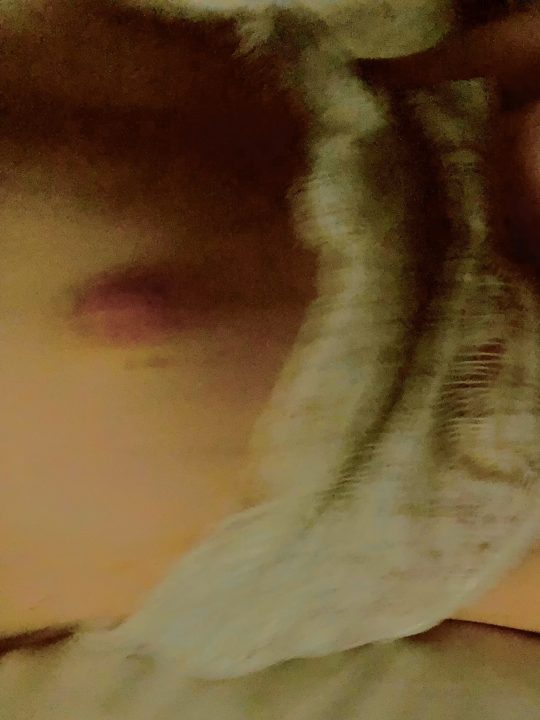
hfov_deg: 49.7
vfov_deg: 63.4
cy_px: 360
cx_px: 270
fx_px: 582
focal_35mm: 28
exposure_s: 1/4
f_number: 1.8
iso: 800
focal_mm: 4
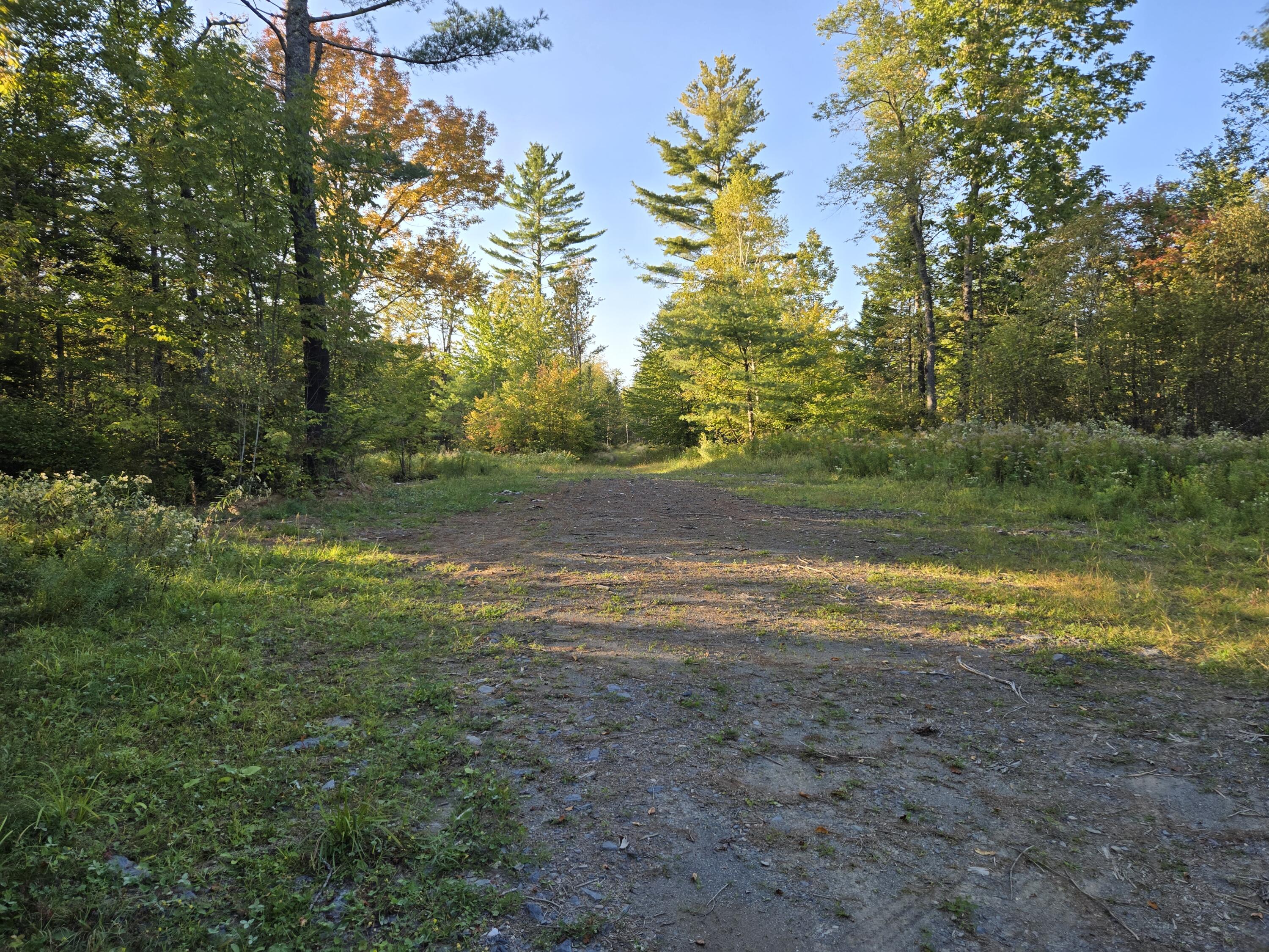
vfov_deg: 58.9
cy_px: 476
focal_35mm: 23
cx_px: 634
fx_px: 843
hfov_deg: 73.9
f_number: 1.8
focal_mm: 5.4
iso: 25
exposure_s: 1/380
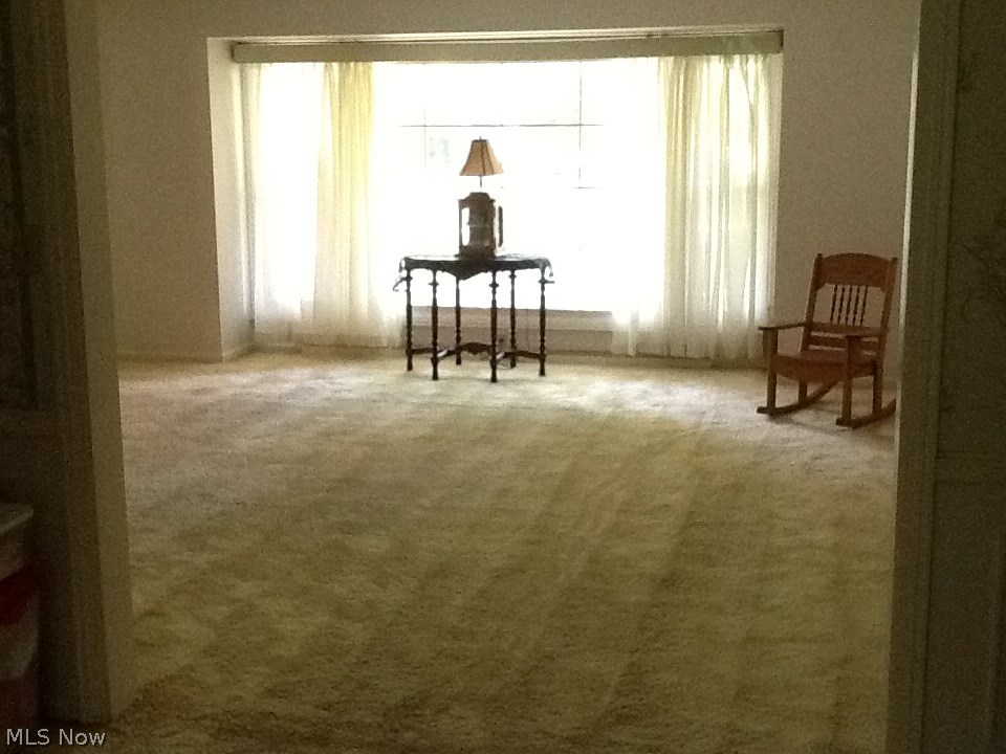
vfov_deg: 32.9
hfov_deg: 42.9
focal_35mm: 44
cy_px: 377
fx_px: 1279
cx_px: 503
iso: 320
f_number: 2.4
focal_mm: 2.03
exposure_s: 1/30
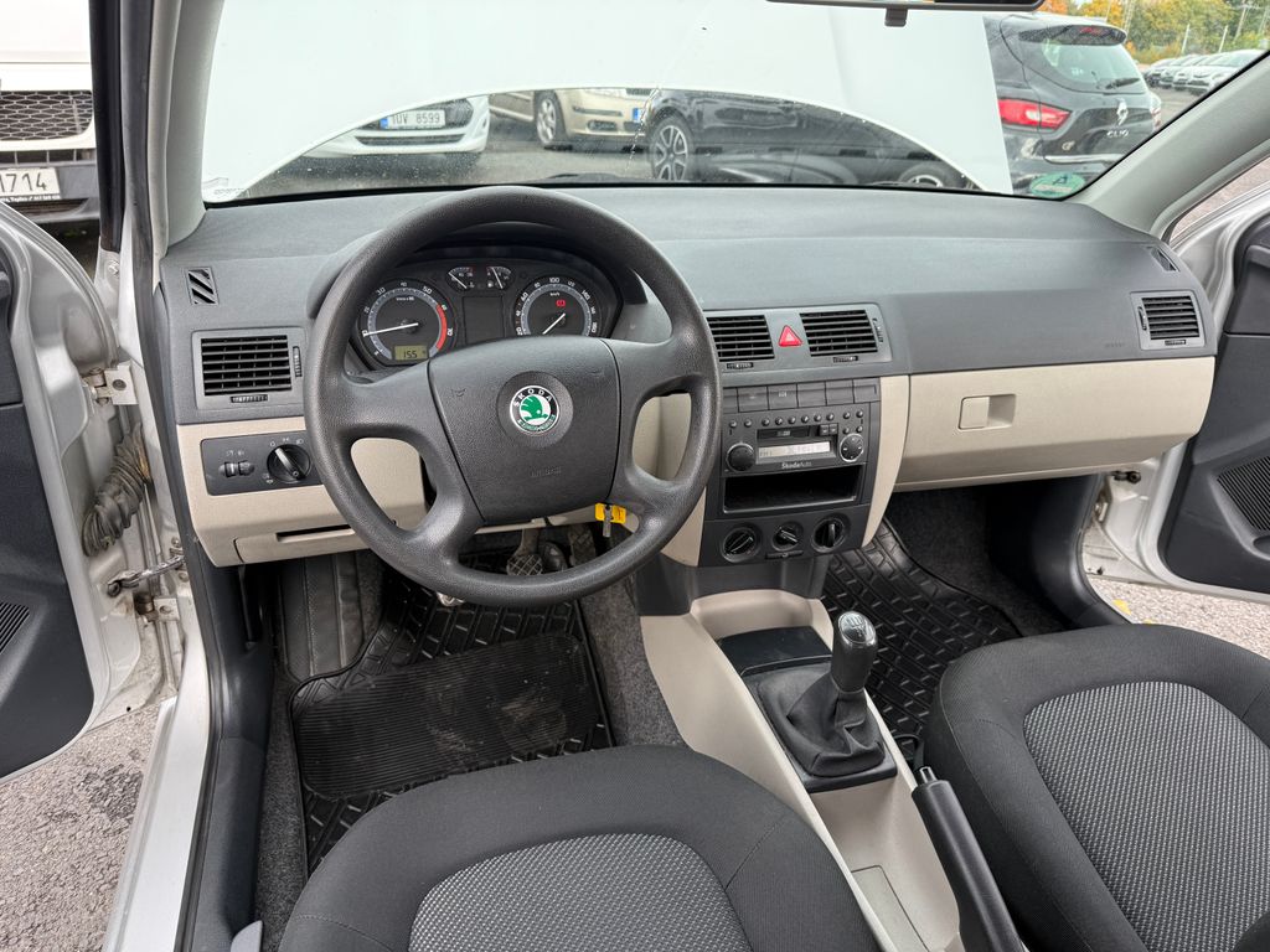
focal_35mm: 24
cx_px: 635
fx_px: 881
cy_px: 476
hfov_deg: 71.6
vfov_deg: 56.8
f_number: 1.78
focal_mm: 6.76
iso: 100
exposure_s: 1/255
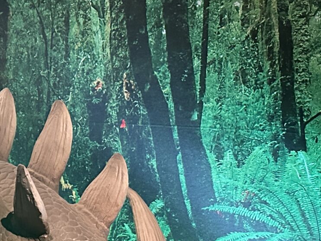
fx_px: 770
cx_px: -91
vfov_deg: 16.8
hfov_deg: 21.4
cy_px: 313
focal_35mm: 83
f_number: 1.78
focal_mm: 6.86
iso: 1000
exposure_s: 1/43
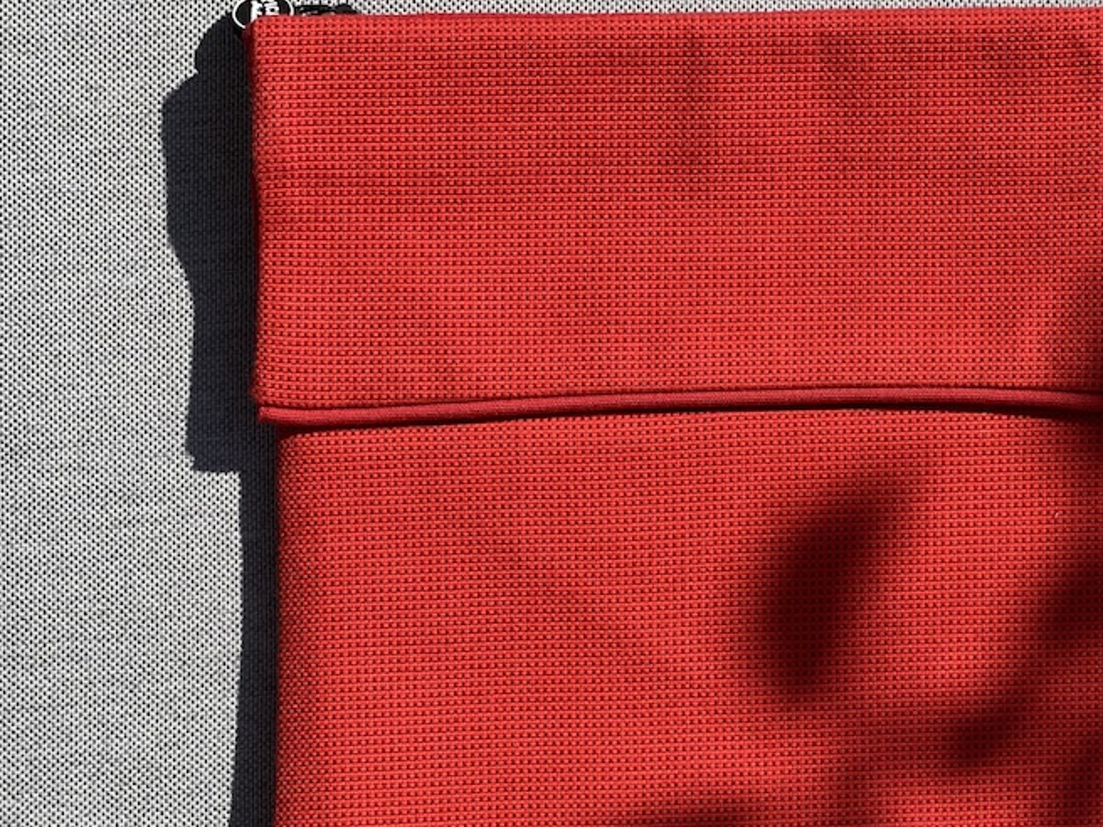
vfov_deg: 12.0
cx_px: 750
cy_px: 519
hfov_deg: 16.0
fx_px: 3919
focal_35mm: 123
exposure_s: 1/758
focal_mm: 9
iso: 32
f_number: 2.8
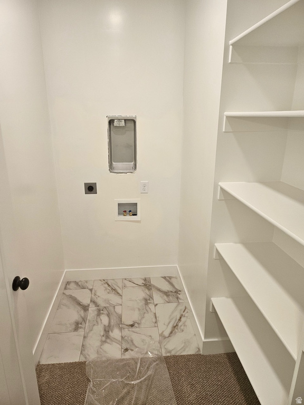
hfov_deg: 56.8
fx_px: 281
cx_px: 152
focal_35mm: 24
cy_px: 202
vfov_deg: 71.6
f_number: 1.8
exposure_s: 1/120
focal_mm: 5
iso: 160
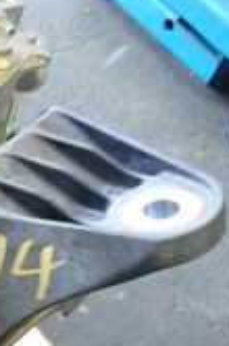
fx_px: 1083
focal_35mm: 113
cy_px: 221
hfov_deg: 10.8
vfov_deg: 18.1
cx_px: -269
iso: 320
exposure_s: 1/30
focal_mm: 5.4
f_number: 2.3
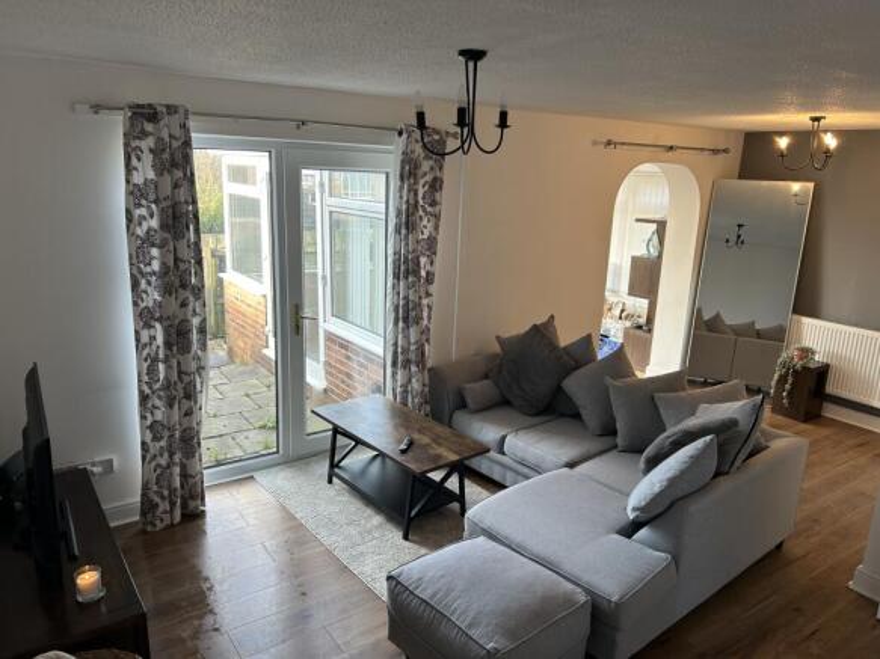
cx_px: 440
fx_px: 661
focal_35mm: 26
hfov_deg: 67.3
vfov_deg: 53.0
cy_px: 330
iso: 50
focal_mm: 5.7
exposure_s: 1/100
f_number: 1.5
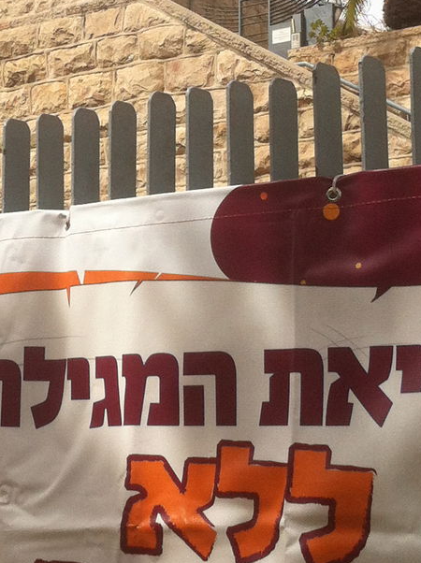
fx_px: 1771
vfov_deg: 18.0
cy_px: 147
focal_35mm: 109
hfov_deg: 13.4
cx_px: 40
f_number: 2.8
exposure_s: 1/1436
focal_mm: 3.85
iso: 80
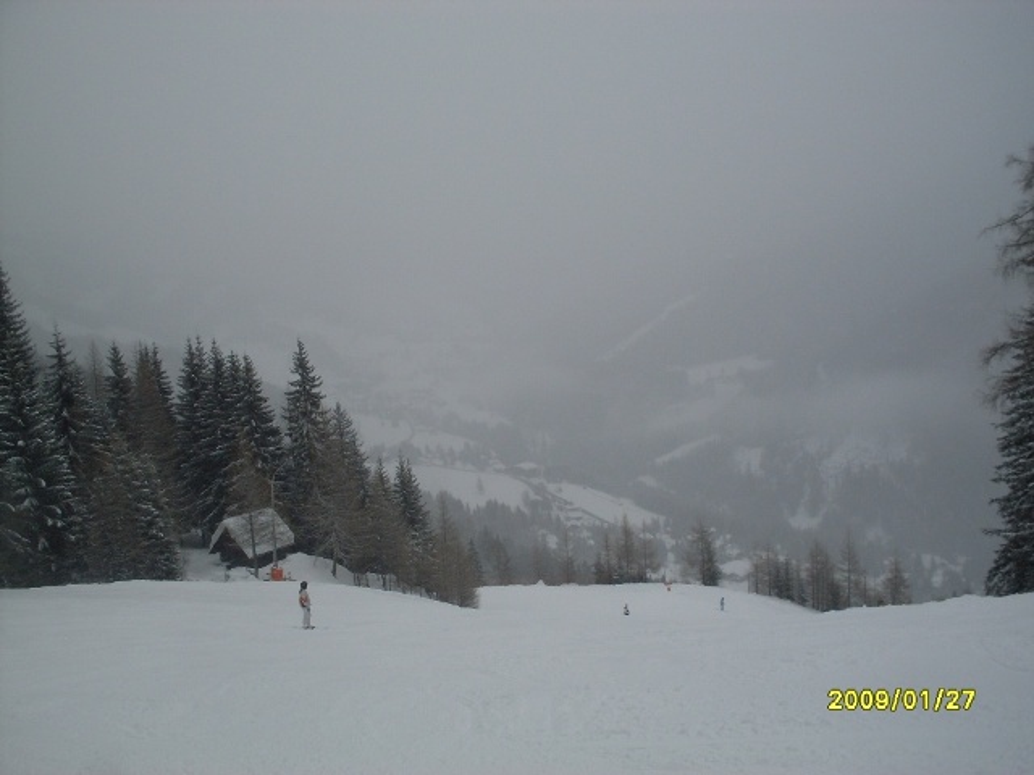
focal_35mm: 38
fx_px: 1135
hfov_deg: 49.0
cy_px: 388
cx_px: 517
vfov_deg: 37.7
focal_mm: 6.3
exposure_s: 1/180
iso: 80
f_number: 8.4
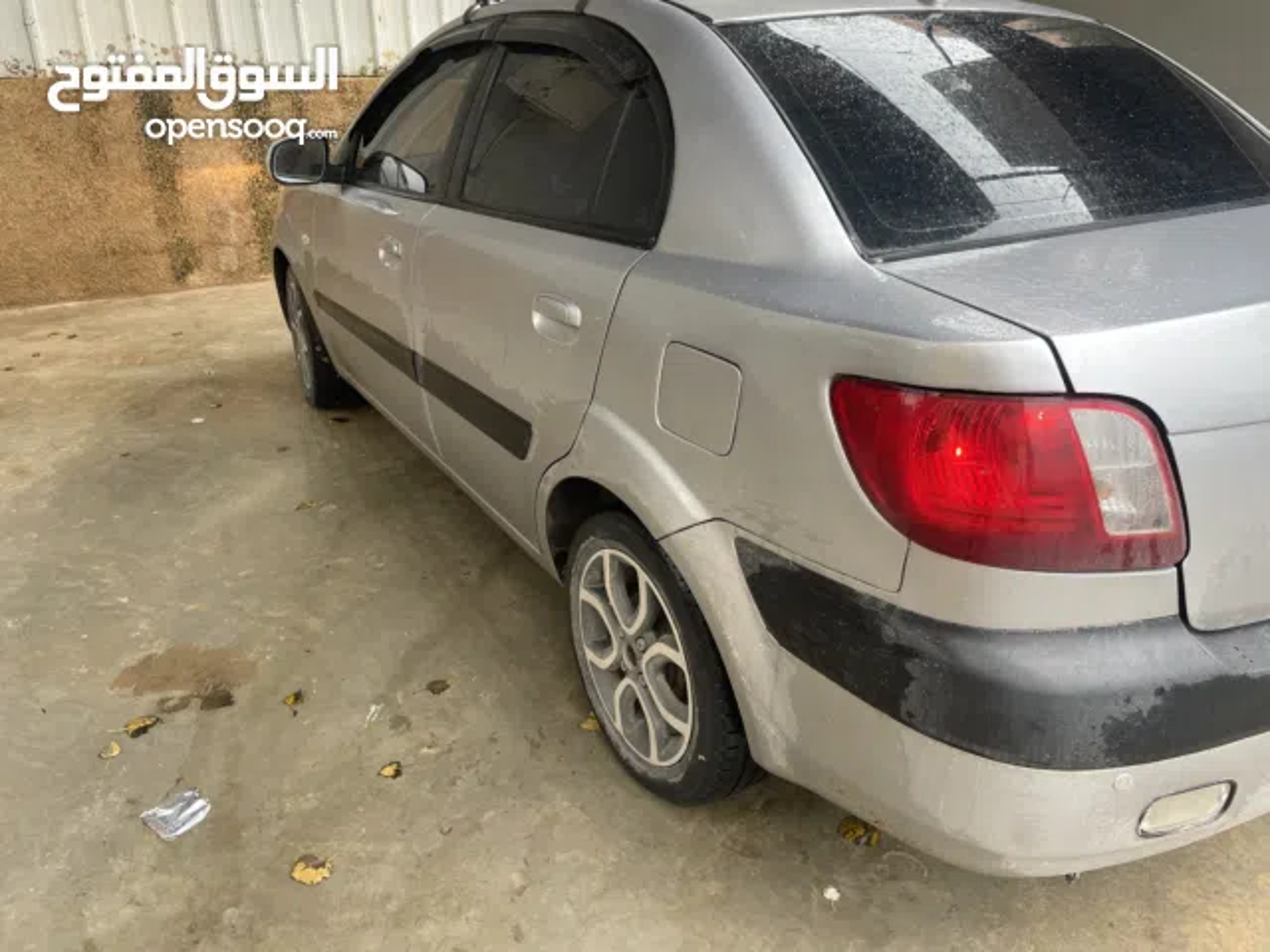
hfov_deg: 67.3
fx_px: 954
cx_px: 635
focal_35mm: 26
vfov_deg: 53.1
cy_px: 476
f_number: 1.6
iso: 80
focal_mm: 4.2
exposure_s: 1/121
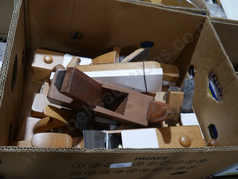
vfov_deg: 44.2
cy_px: 90
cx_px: 119
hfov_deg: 56.8
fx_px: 220
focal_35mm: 32
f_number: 3.6
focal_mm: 16
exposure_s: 1/60
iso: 320
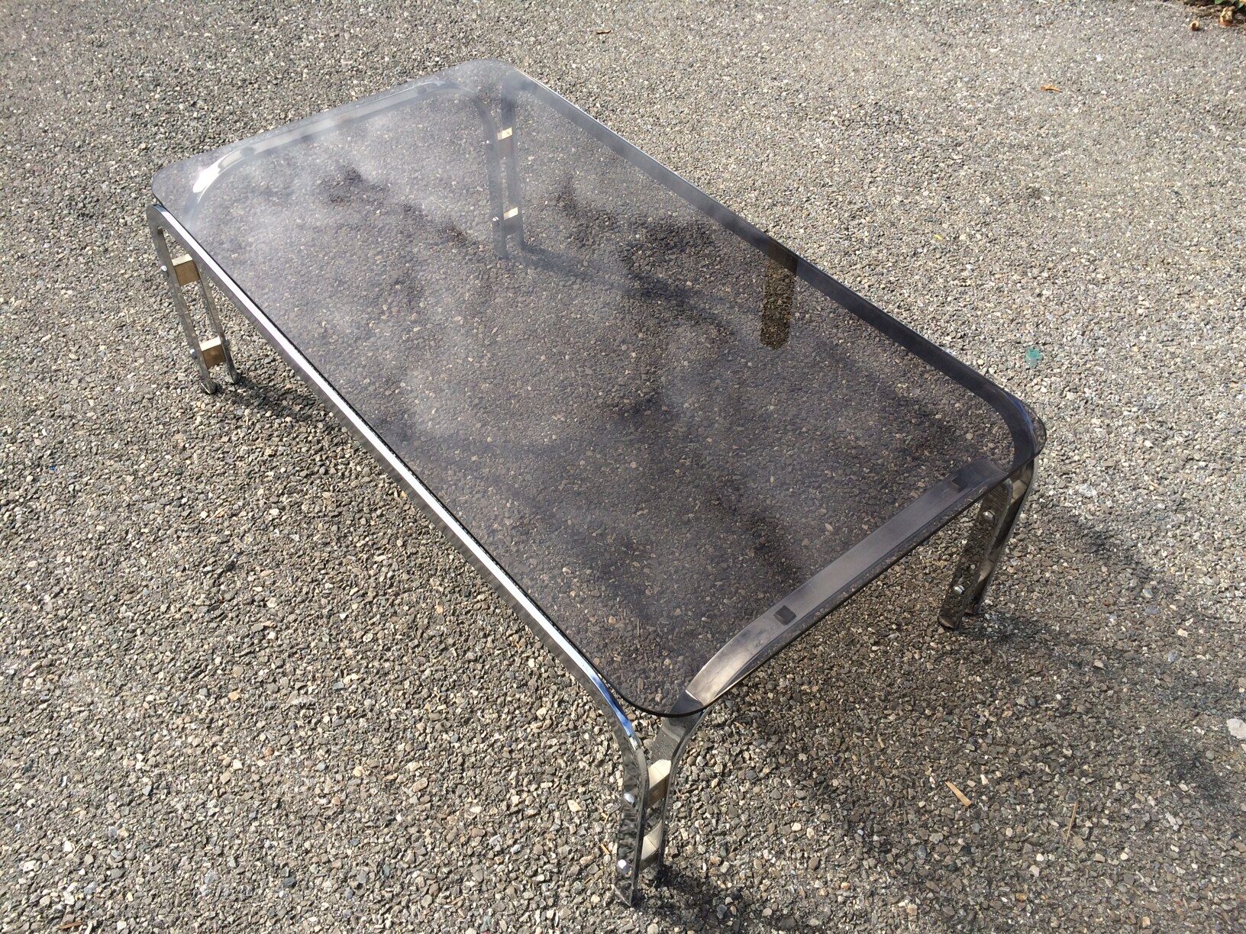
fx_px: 1044
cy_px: 467
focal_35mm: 29
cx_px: 623
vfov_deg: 48.2
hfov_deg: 61.7
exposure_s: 1/1208
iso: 32
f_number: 2.2
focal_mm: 4.15
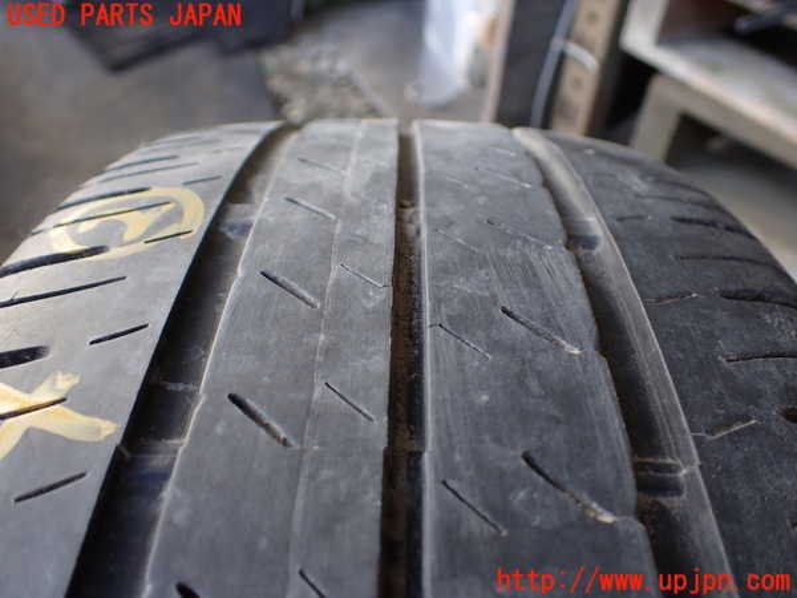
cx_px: 398
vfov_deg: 46.8
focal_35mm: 30
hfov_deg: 60.0
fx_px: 691
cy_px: 299
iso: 160
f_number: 2.3
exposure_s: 1/125
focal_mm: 5.4
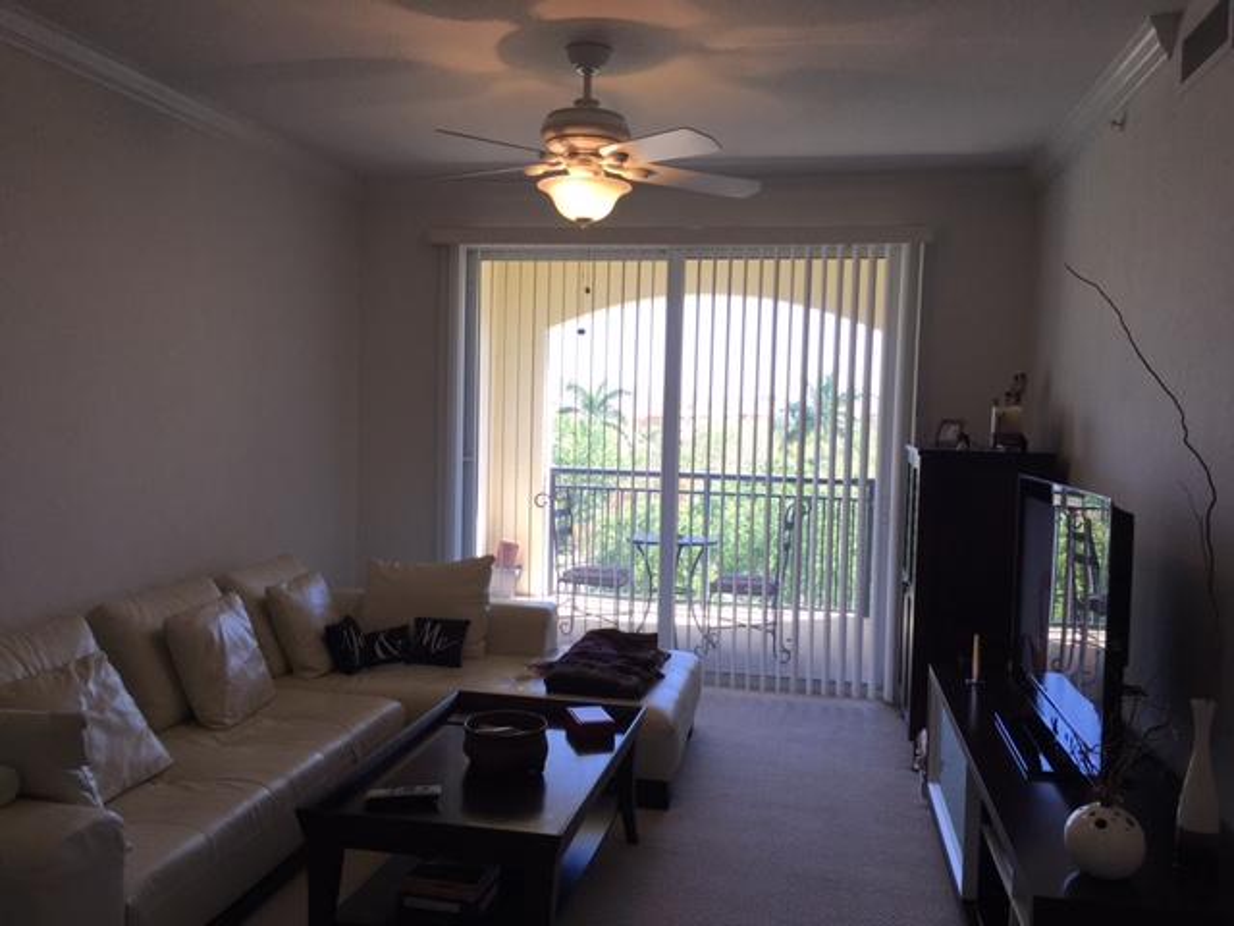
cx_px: 617
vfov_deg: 48.2
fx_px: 1034
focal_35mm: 29
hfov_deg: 61.7
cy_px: 463
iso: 40
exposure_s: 1/120
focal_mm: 4.15
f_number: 2.2
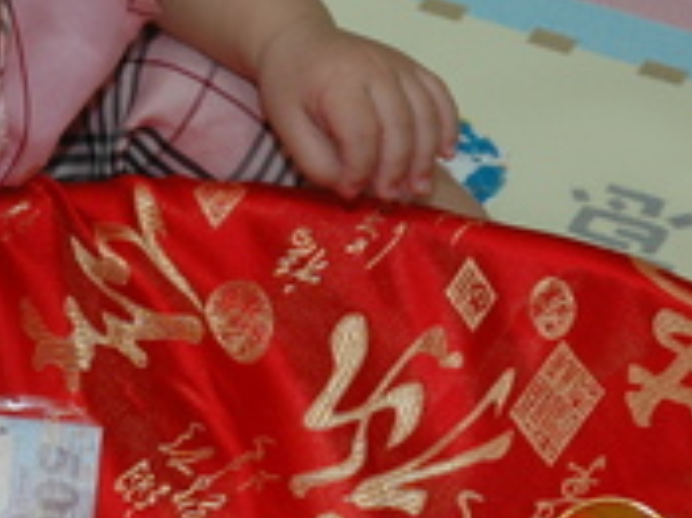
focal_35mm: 257
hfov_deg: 7.7
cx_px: -28
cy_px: 176
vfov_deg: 5.8
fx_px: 5134
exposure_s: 1/250
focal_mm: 52
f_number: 4.5
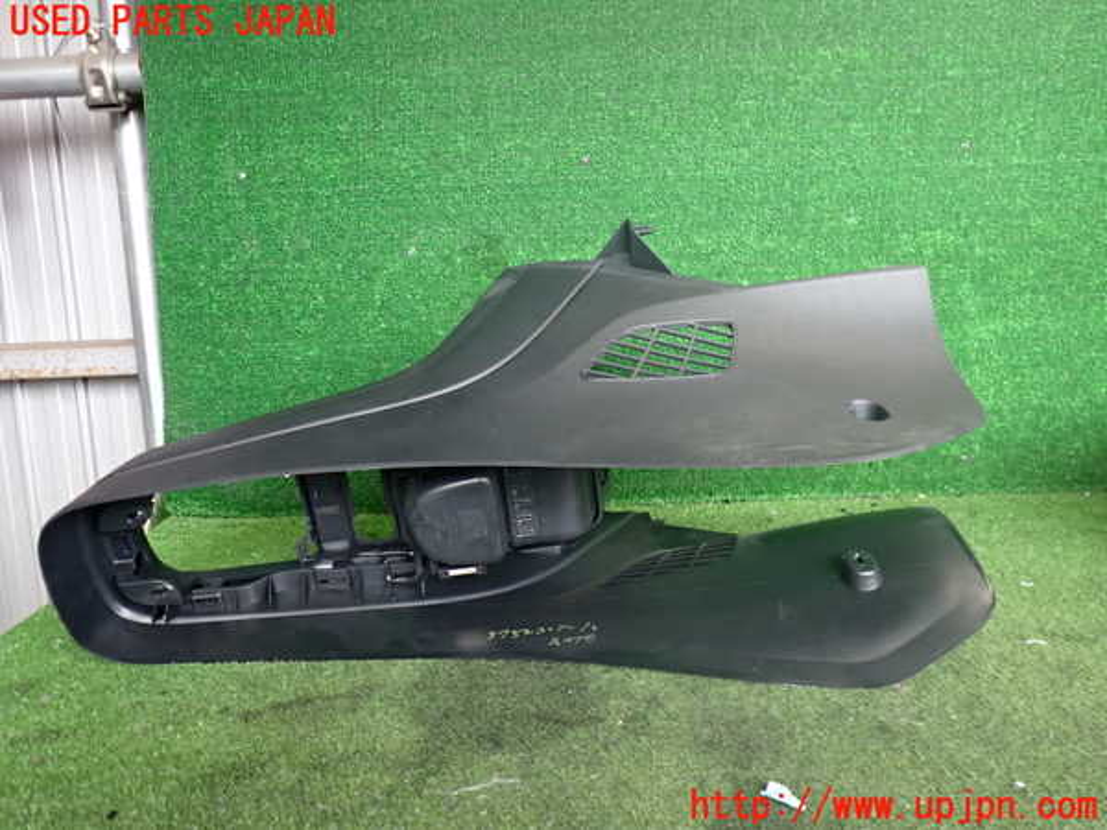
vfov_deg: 46.8
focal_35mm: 30
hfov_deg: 60.0
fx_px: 959
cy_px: 415
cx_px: 554
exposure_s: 1/60
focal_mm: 5.4
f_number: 2.3
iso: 200
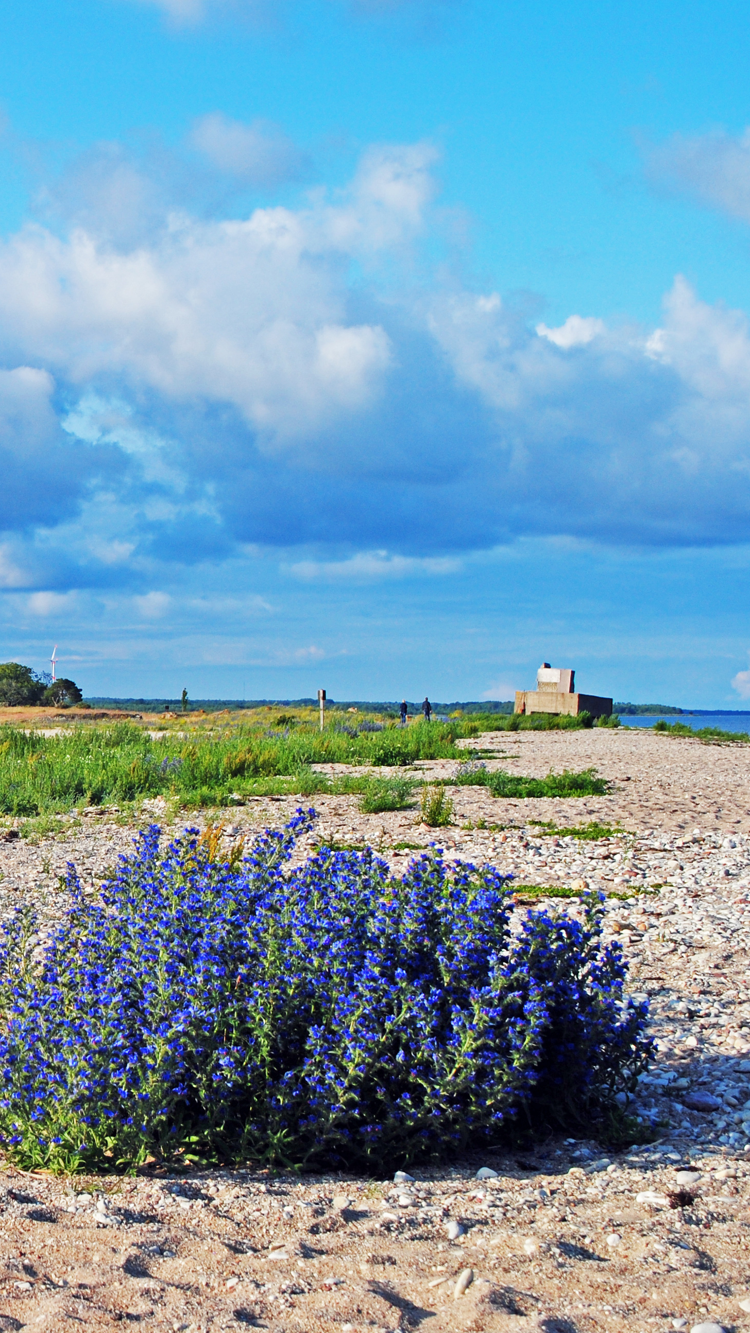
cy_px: 666
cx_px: -240
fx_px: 2829
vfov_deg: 26.5
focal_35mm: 80
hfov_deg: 14.4
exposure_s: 1/250
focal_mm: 34
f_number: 10
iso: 140
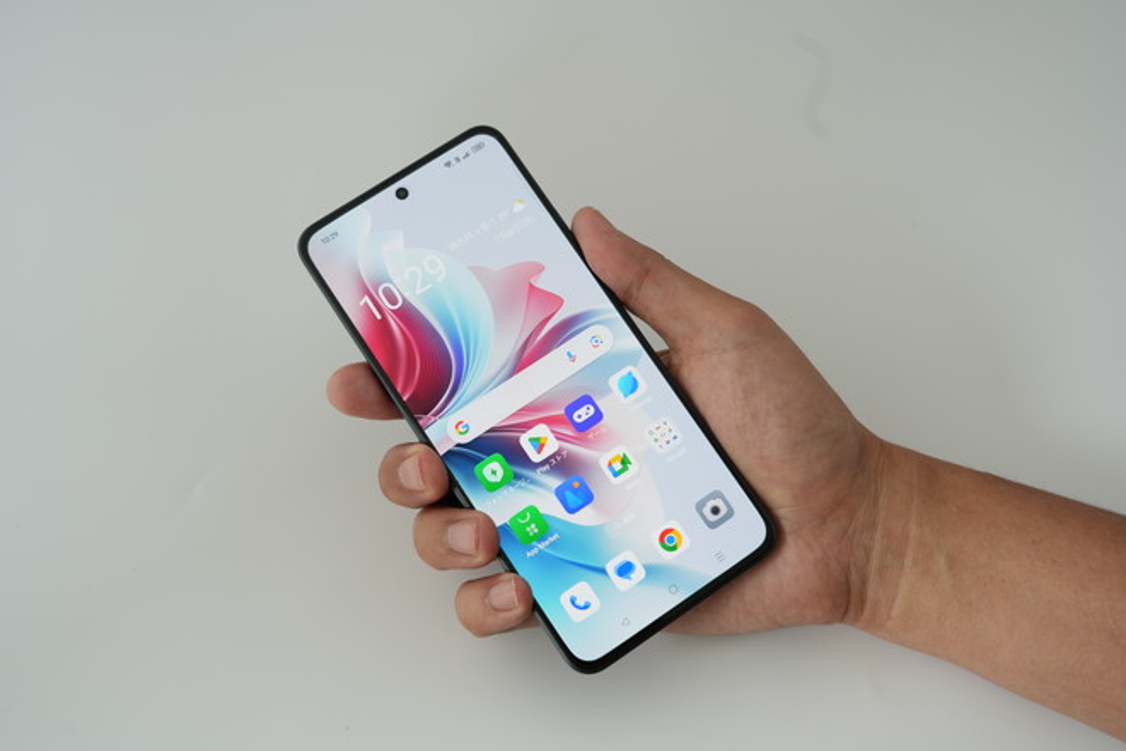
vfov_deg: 31.9
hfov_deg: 46.4
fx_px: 1314
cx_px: 563
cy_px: 376
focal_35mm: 42
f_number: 5.6
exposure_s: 1/50
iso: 160
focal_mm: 42
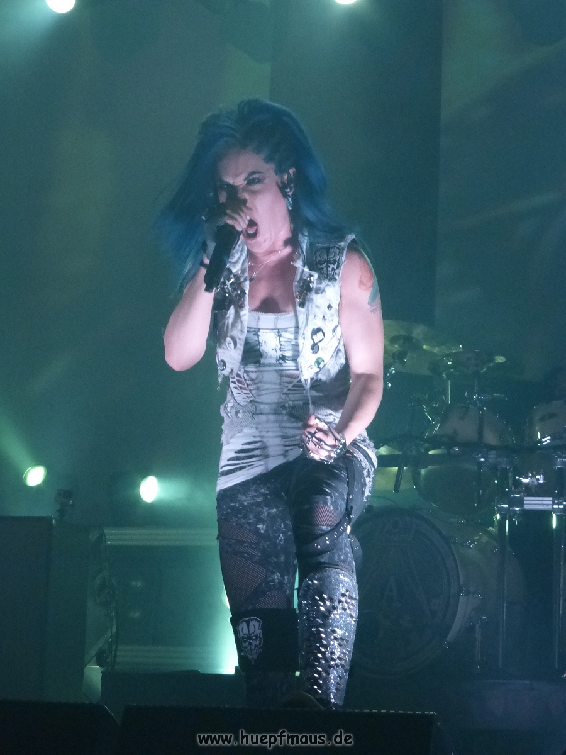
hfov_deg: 16.4
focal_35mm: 90
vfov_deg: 21.8
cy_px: 378
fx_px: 1962
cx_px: 283
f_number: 5.2
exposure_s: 1/80
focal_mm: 16.1
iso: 800
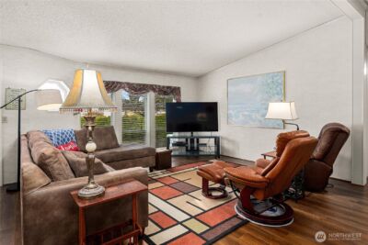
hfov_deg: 86.9
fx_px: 194
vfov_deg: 64.6
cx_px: 184
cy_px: 122
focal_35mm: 19
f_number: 7.1
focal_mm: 19
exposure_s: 1/20
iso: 1000
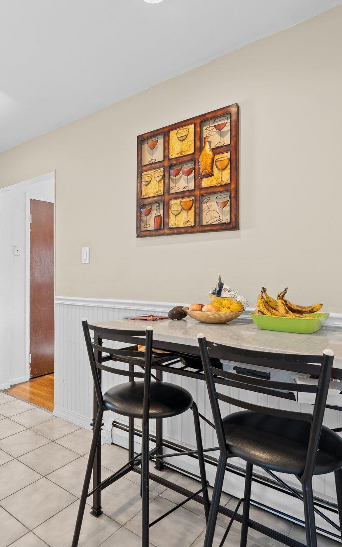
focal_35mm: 22
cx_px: 119
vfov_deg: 79.6
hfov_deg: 54.1
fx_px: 328
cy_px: 269
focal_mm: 14
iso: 250
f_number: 10
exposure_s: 1/1.67
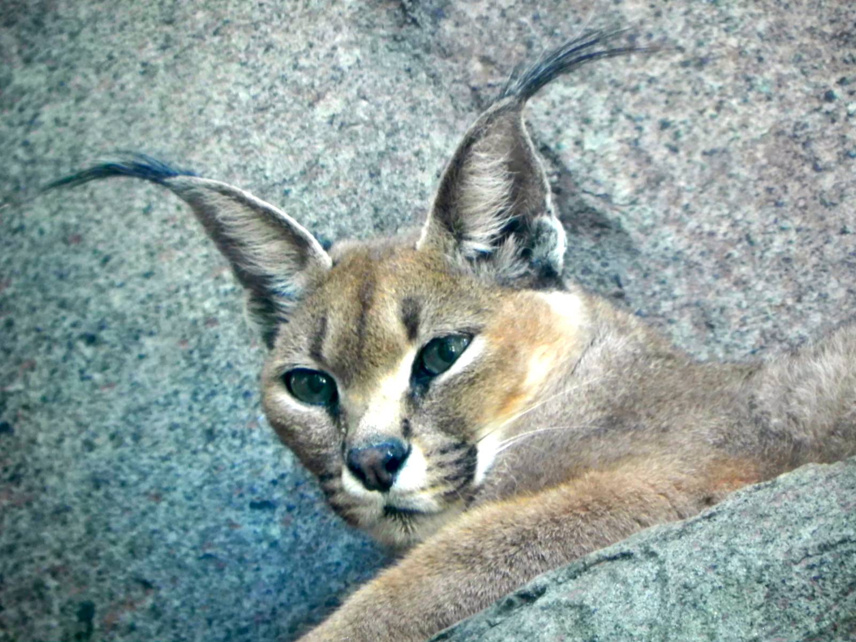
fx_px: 13626
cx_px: 428
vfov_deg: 2.7
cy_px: 321
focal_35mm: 551
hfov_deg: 3.6
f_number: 5
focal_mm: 97.8
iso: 200
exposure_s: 1/13.5
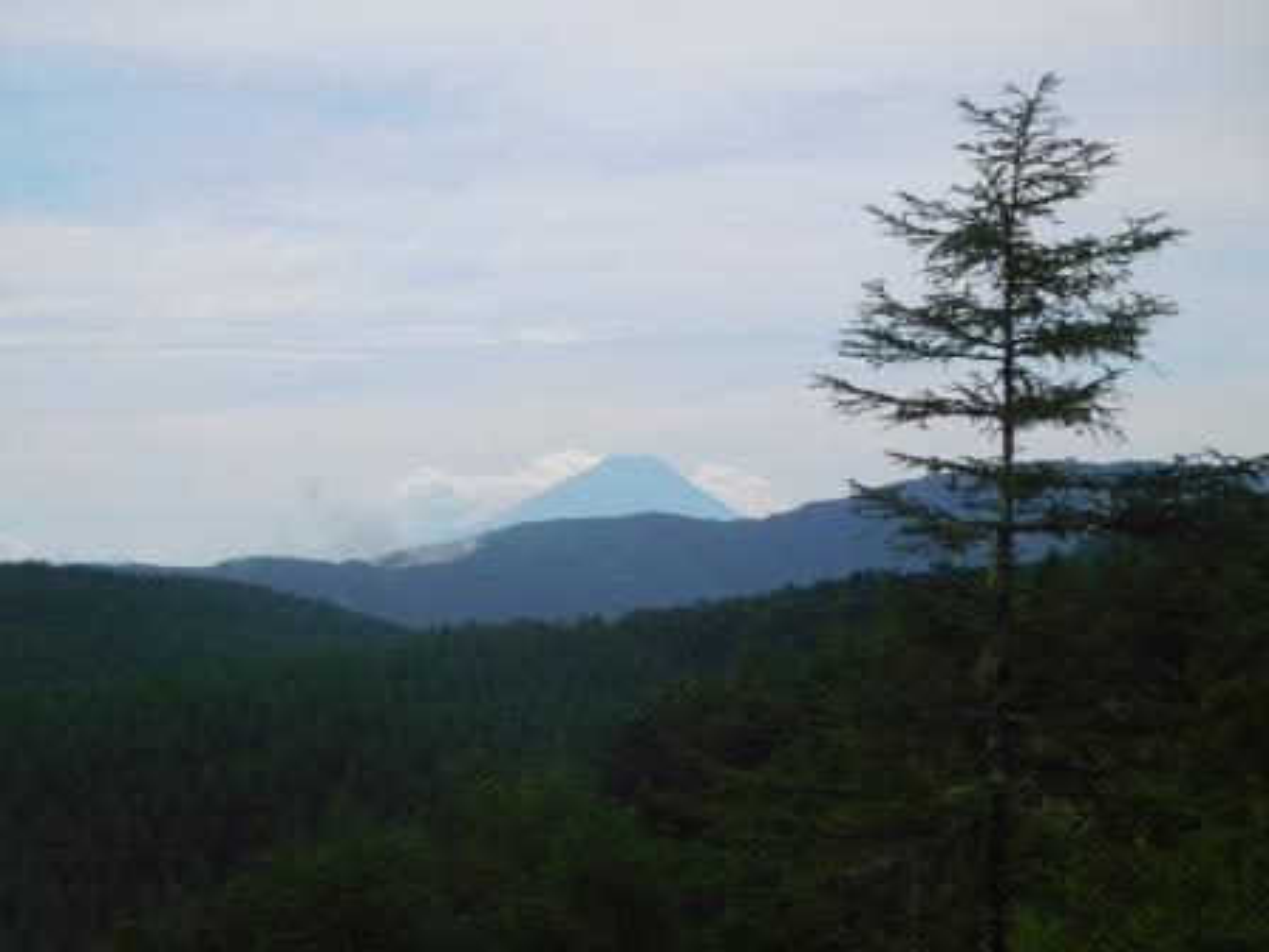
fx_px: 4106
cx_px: 634
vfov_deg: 13.2
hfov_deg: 17.6
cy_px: 476
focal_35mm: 112
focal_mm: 20
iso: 125
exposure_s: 1/1000
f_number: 4.9
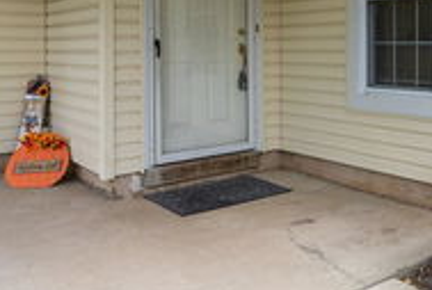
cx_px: 362
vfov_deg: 30.7
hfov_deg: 42.7
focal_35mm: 43
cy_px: 64
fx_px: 517
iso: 800
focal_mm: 17
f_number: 11
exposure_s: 1/100
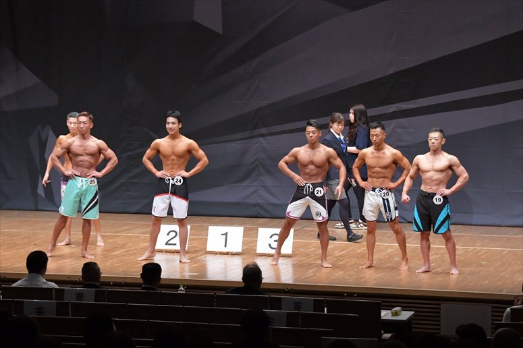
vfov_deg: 10.2
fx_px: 1960
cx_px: 262
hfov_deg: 15.2
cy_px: 174
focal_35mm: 135
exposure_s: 1/400
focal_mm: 90
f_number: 5.6
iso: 8000
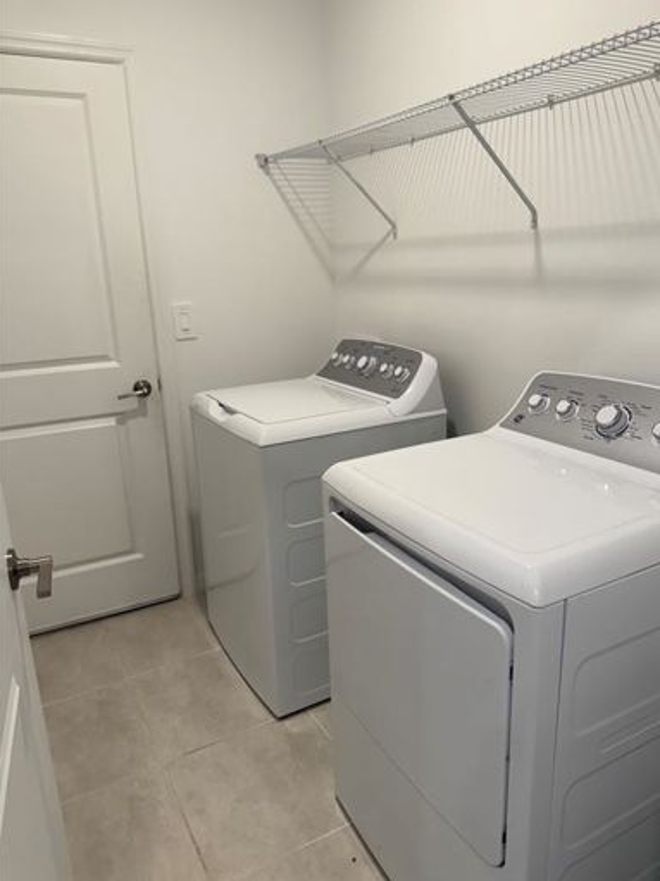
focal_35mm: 25
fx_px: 636
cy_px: 431
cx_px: 342
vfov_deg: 69.4
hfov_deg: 54.8
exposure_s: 1/120
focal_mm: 6.76
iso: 125
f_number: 1.78
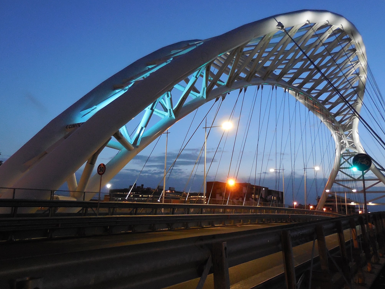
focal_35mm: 30
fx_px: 334
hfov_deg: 59.9
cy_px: 122
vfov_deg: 46.6
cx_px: 203
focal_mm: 4.5
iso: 400
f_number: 3.3
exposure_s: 1/10
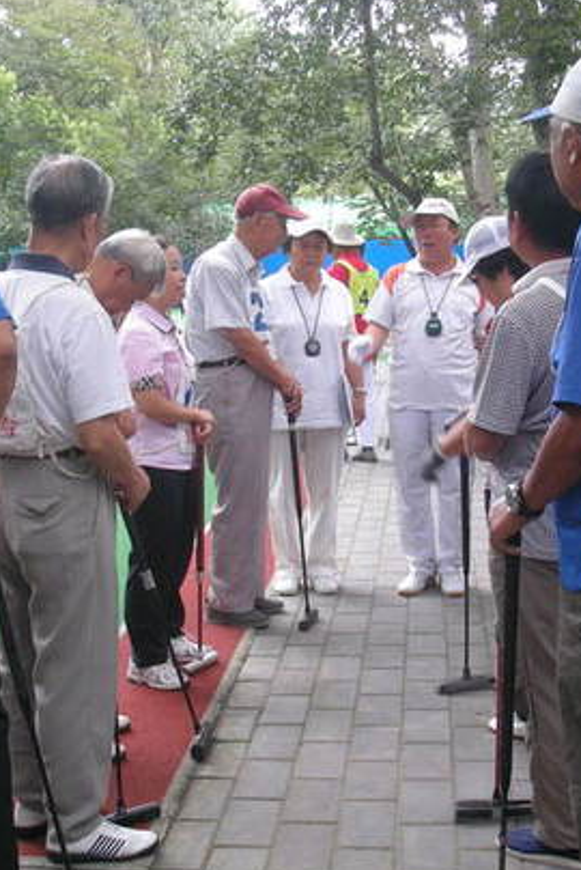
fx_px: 1305
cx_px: 226
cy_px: 454
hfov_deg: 25.0
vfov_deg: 36.8
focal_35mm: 54
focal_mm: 5.8
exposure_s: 1/33.2
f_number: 2.8
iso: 59
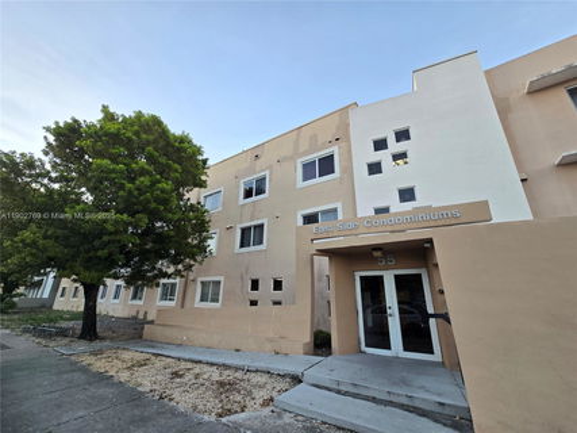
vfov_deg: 89.9
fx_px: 217
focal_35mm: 13
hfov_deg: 106.2
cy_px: 216
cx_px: 288
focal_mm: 2.2
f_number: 2.2
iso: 64
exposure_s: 1/120
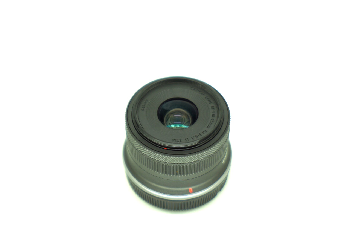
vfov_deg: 19.5
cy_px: 116
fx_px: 675
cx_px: 174
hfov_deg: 28.8
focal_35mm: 70
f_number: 4
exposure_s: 1/250
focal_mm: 70
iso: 100
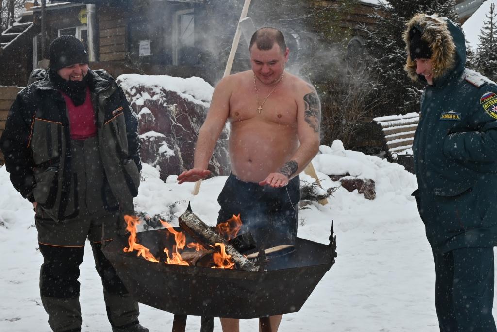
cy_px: 166
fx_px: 994
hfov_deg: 28.1
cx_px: 248
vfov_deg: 18.9
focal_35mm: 72
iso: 800
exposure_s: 1/400
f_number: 10
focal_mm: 48
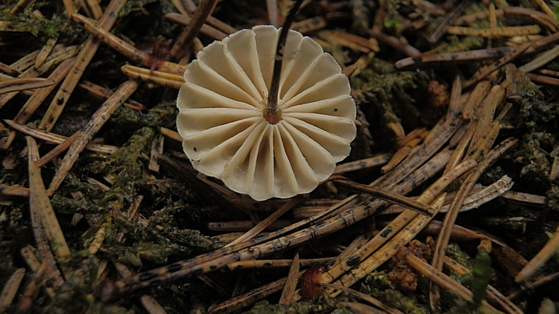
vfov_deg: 28.9
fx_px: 607
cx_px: 283
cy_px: 134
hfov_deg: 49.4
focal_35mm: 41
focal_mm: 6.7
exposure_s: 1/320
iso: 320
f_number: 3.9
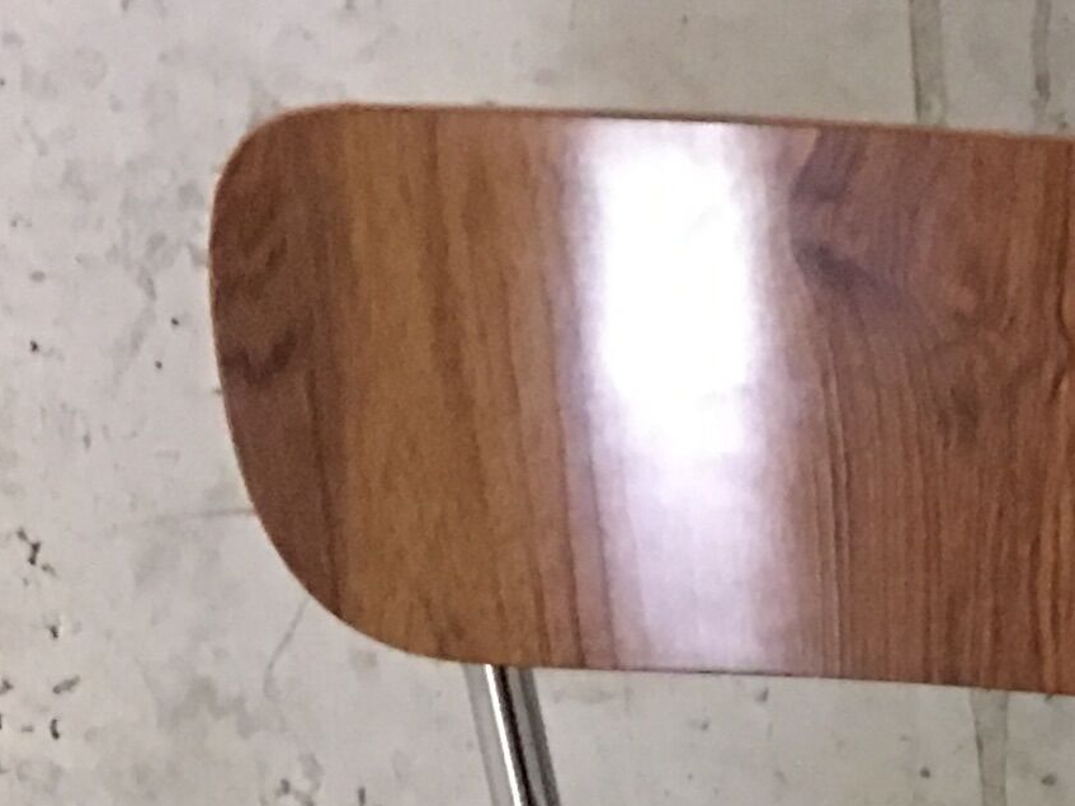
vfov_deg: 9.7
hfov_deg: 13.3
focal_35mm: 138
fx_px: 4285
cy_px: 1799
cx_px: 1707
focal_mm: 4.15
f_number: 2.2
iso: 125
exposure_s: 1/4
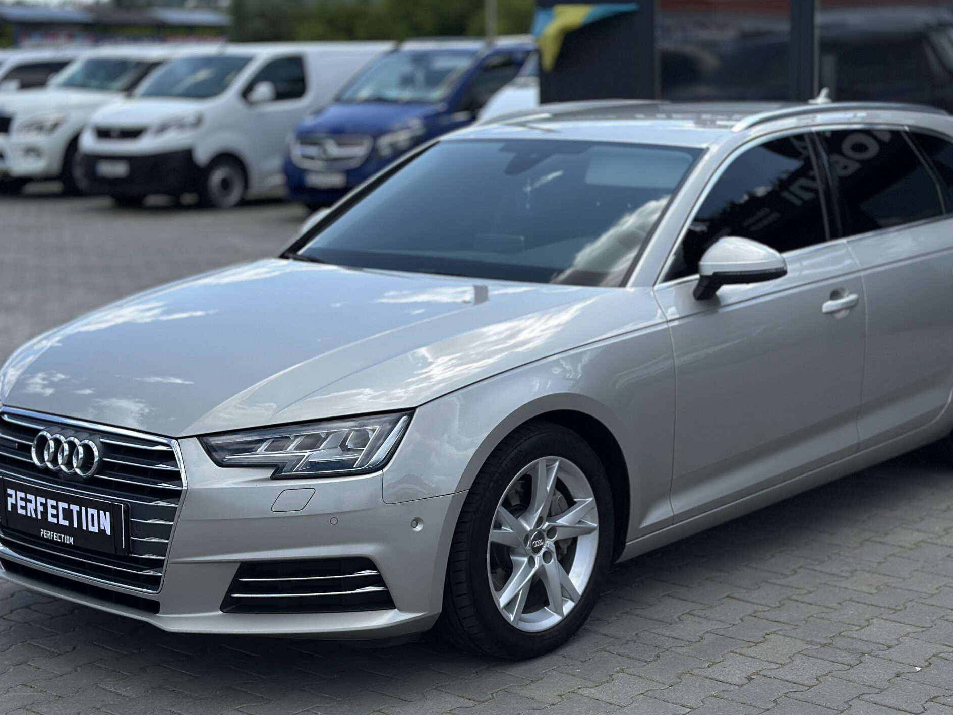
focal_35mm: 65
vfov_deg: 22.6
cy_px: 352
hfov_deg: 29.8
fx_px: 1790
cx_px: 513
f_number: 1.78
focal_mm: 6.86
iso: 80
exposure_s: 1/5556
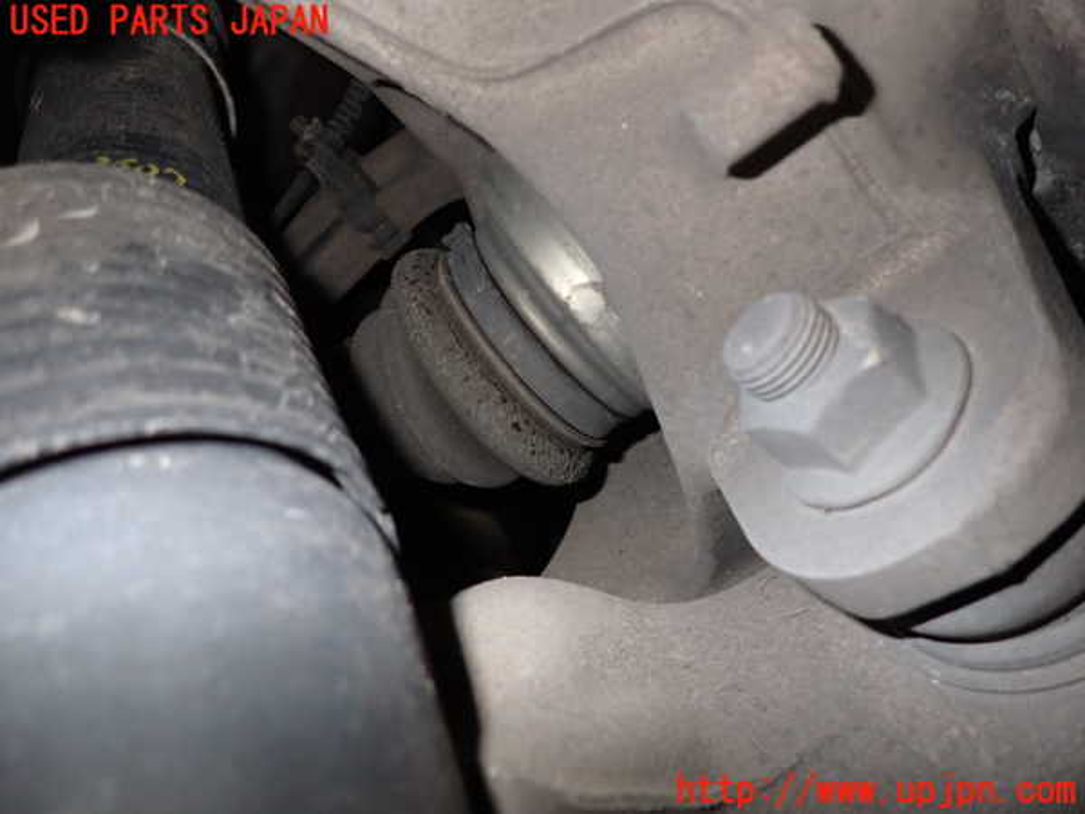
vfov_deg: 54.9
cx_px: 542
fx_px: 784
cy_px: 407
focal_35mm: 25
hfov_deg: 69.4
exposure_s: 1/30
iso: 200
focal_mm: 4.5
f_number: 5.6
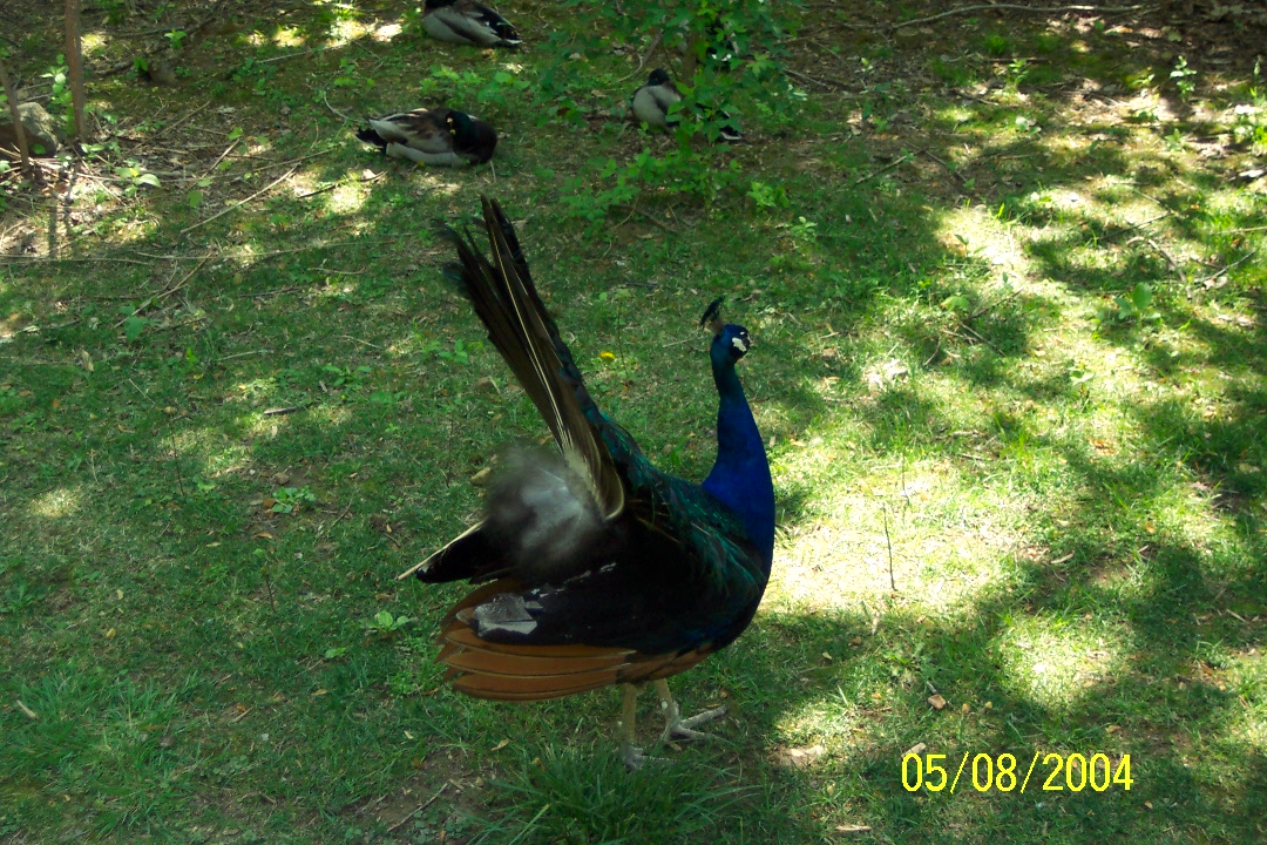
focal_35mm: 63
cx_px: 634
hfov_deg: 31.9
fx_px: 2217
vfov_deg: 21.6
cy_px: 422
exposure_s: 1/180
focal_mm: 13.3
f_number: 3.4
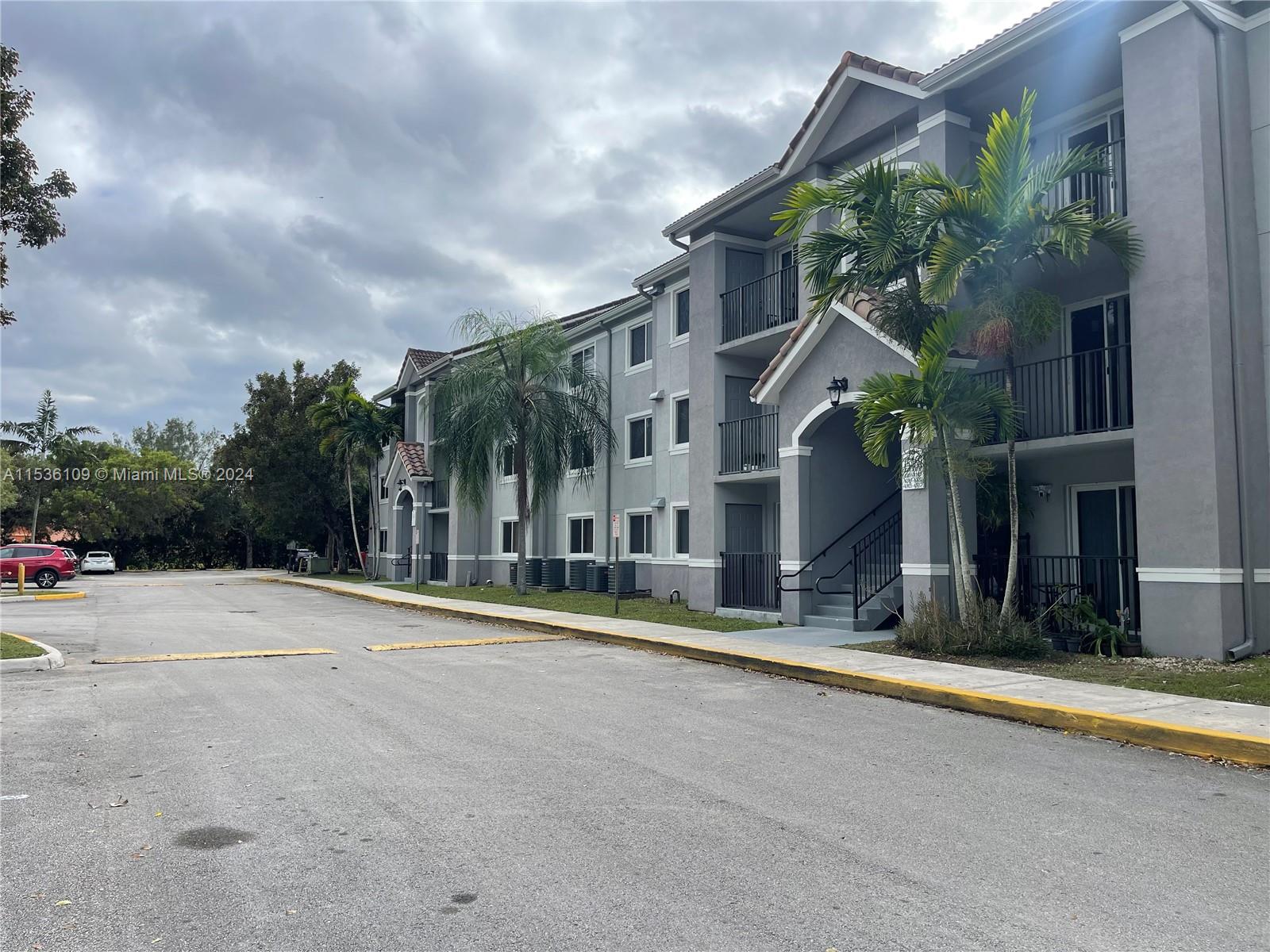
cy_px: 476
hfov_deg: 69.4
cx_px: 635
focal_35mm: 25
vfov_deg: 54.9
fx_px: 917
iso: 32
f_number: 1.6
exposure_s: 1/2488
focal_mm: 5.1
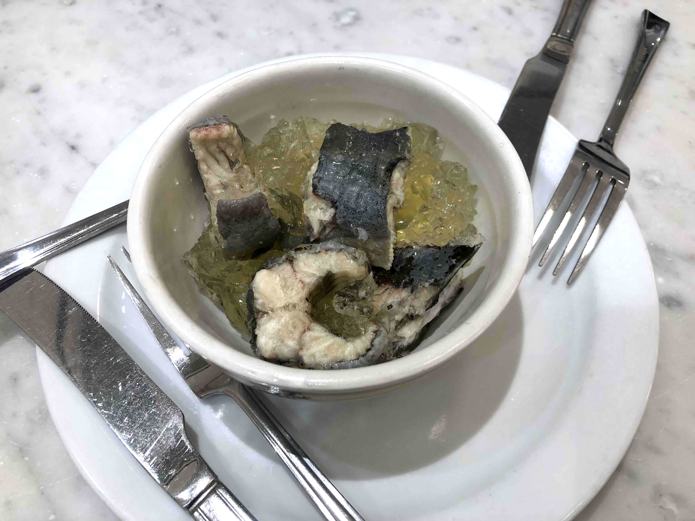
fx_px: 562
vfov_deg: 49.7
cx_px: 348
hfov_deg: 63.4
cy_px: 260
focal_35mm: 28
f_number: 1.8
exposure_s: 1/33
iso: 25
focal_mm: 4
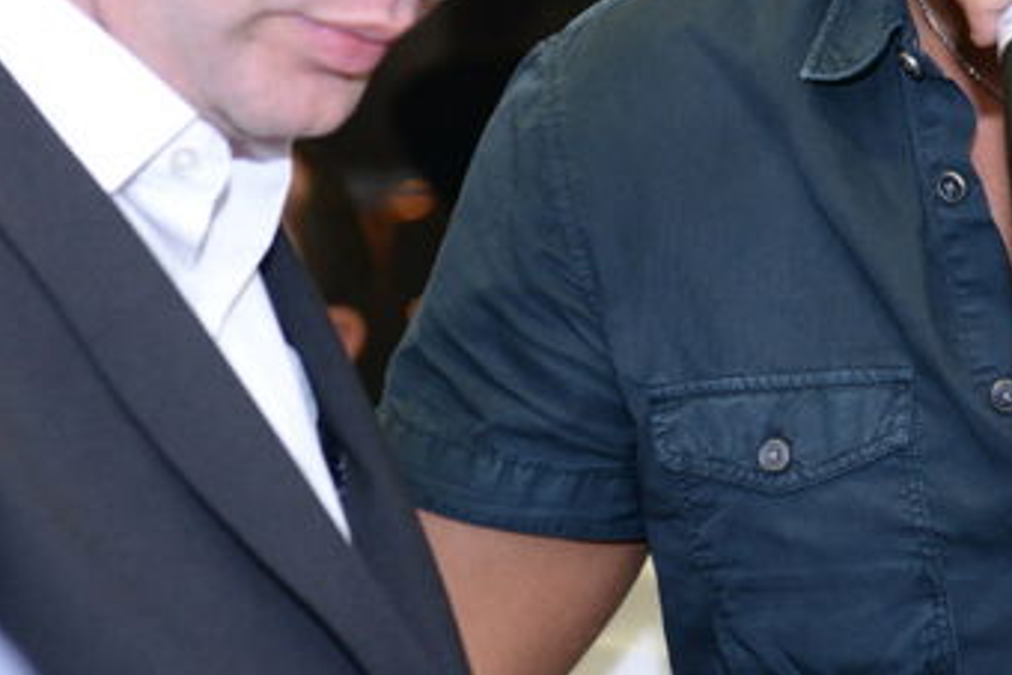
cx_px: 1042
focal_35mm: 211
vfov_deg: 6.5
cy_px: -46
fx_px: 5934
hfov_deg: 9.7
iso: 1250
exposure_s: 1/100
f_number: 5
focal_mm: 70
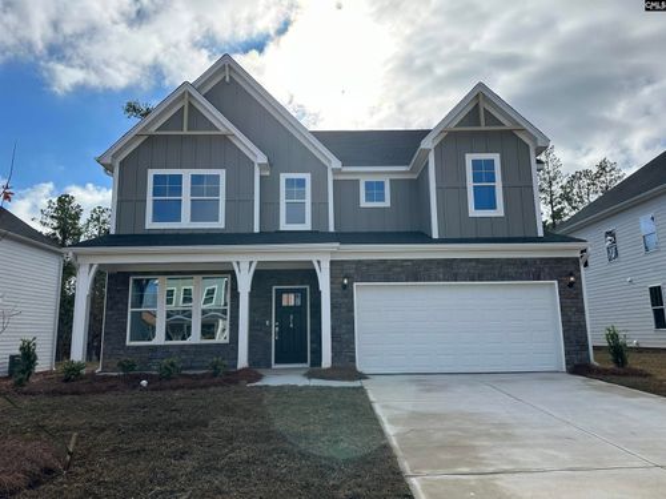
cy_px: 250
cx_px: 333
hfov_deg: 71.6
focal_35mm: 24
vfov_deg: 56.8
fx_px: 462
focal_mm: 6.86
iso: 80
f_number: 1.78
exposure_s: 1/7042
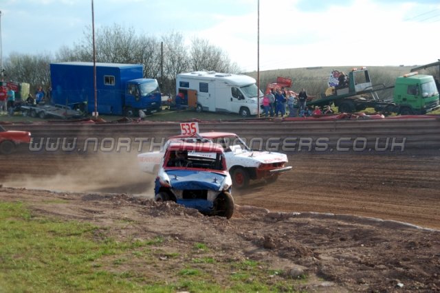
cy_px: 146
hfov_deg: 29.3
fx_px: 843
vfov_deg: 19.7
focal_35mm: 69
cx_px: 220
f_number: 5
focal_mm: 46
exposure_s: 1/800
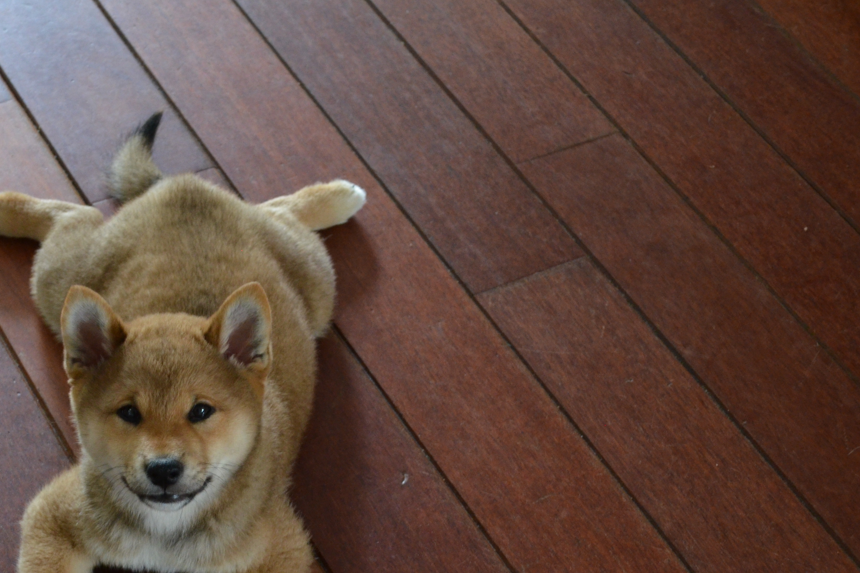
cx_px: 222
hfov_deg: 29.6
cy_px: 419
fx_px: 1600
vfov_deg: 20.2
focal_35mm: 67
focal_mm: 30
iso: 1600
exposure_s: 1/10
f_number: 4.5
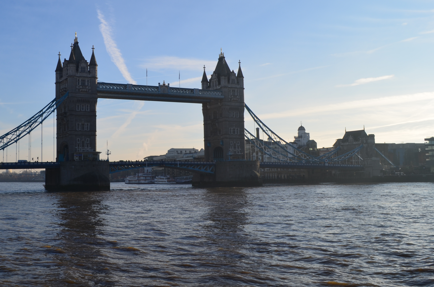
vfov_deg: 29.7
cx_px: 147
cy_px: 118
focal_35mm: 45
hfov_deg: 43.1
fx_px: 541
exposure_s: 1/200
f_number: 13
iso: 100
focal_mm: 22
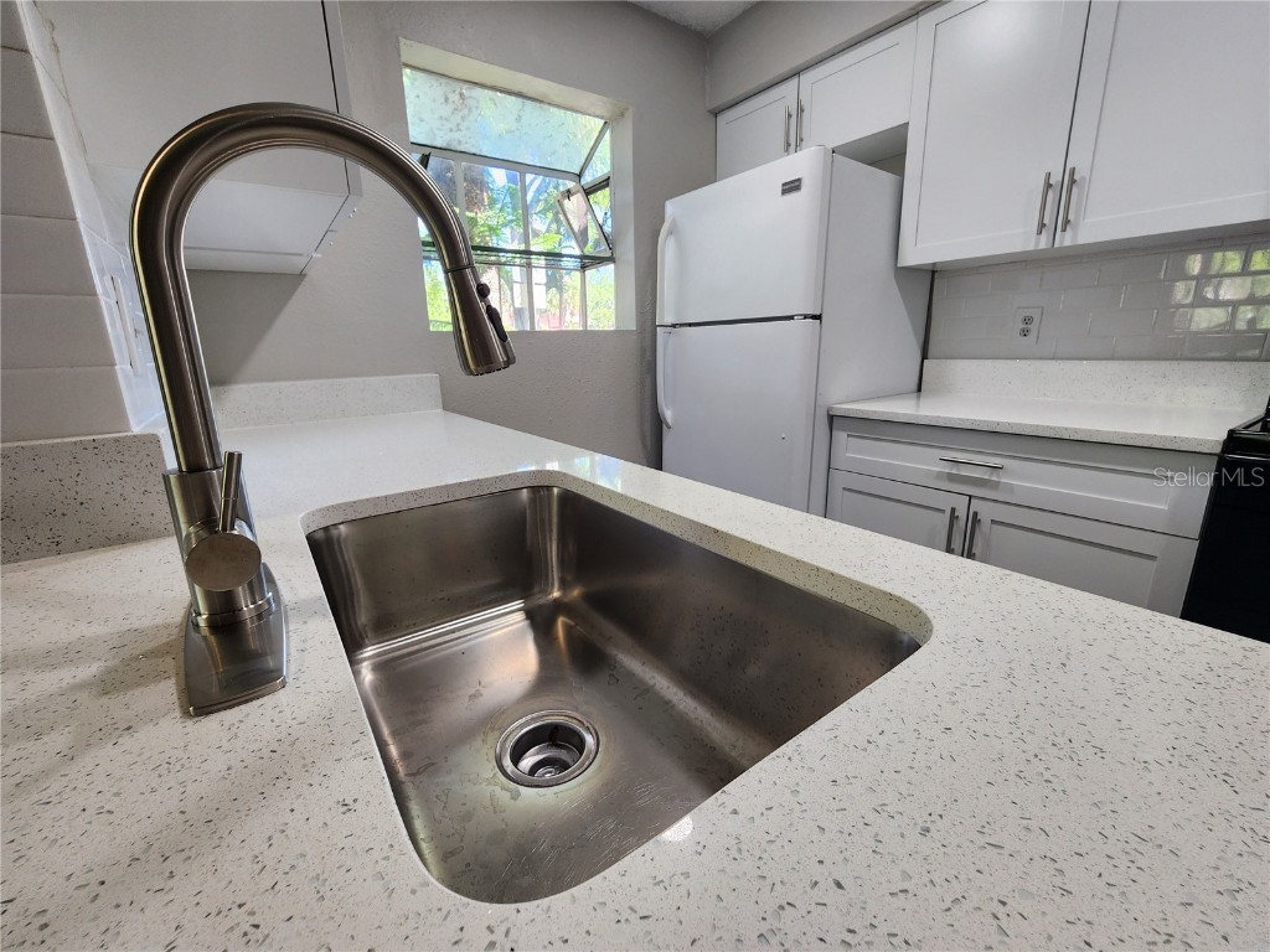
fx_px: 477
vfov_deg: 89.9
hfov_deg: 106.2
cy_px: 476
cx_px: 635
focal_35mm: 13
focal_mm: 2.2
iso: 125
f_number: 2.2
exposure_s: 1/60
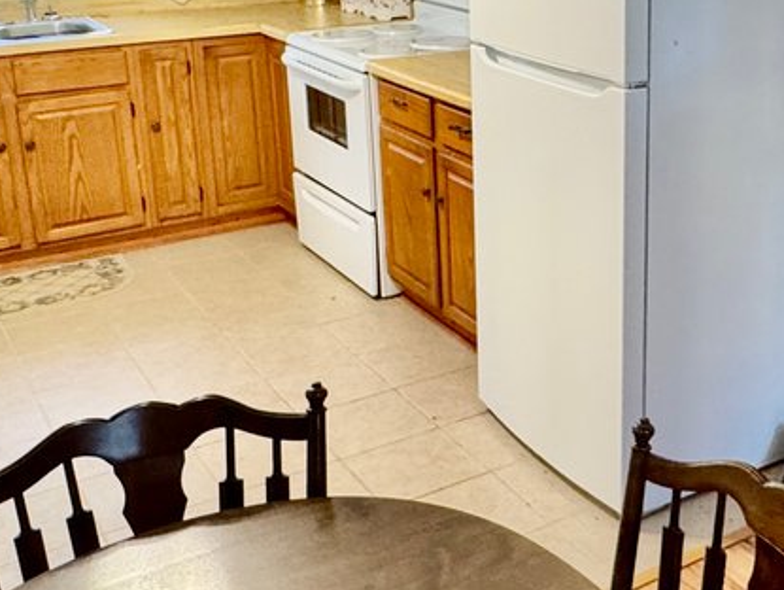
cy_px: 156
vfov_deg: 28.2
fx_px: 1156
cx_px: 645
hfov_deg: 36.0
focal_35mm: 51
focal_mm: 2.22
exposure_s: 1/60
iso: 250
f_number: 2.2
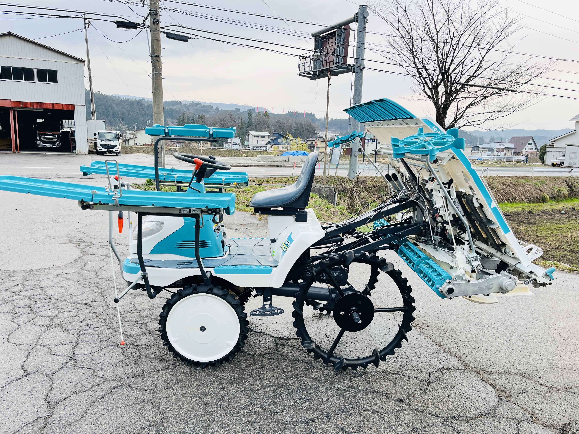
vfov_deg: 53.1
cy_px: 217
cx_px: 290
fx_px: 435
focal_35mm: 26
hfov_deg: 67.3
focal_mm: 5.1
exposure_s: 1/121
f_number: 1.6
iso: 80
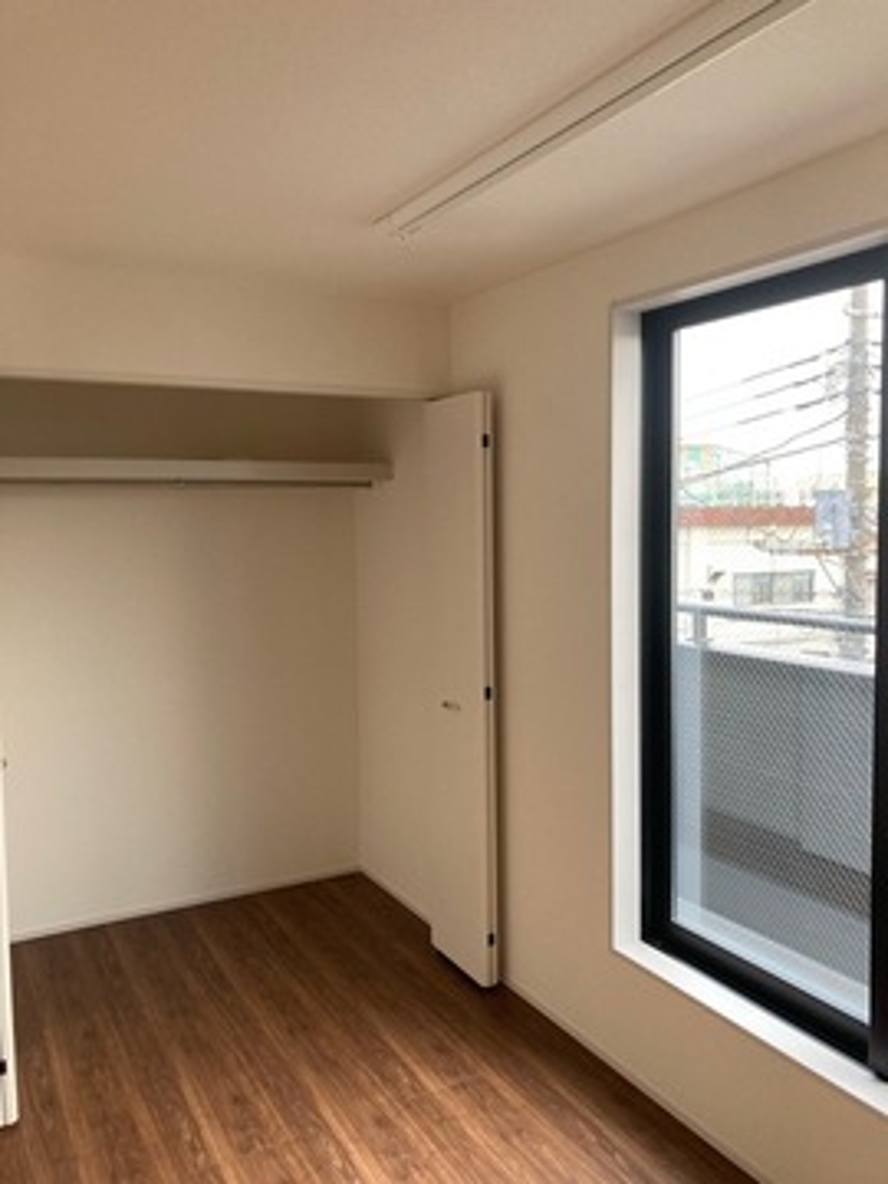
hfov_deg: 49.7
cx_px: 444
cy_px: 592
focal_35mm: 28
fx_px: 958
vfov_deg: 63.4
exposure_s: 1/121
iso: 80
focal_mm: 3.99
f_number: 1.8
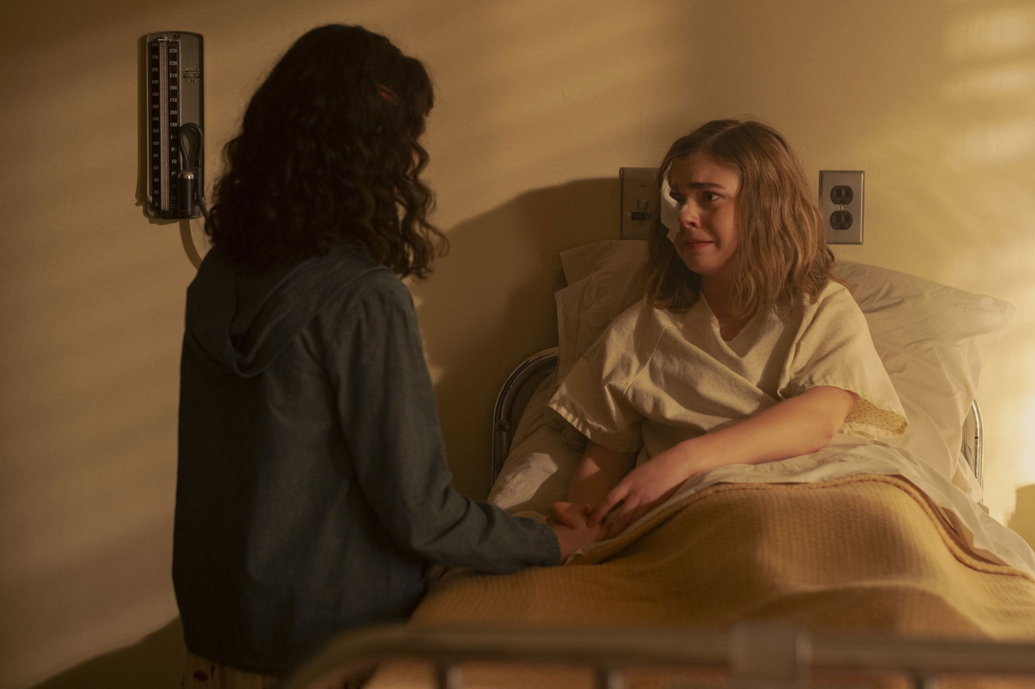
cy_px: 344
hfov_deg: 24.2
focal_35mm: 84
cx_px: 518
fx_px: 2414
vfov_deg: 16.3
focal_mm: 56
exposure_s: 1/125
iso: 800
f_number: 2.5
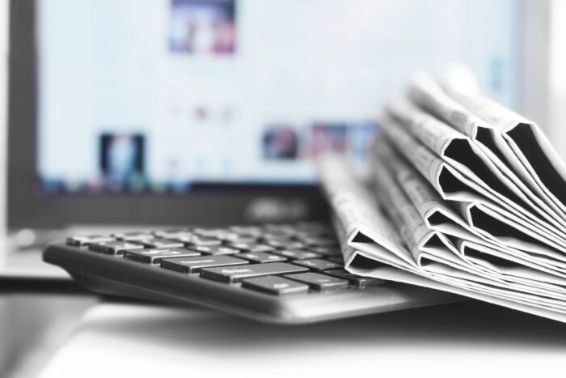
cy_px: 189
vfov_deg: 18.2
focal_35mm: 75
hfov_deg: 27.0
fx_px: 1179
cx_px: 283
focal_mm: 50
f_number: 3.5
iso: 200
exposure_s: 1/25
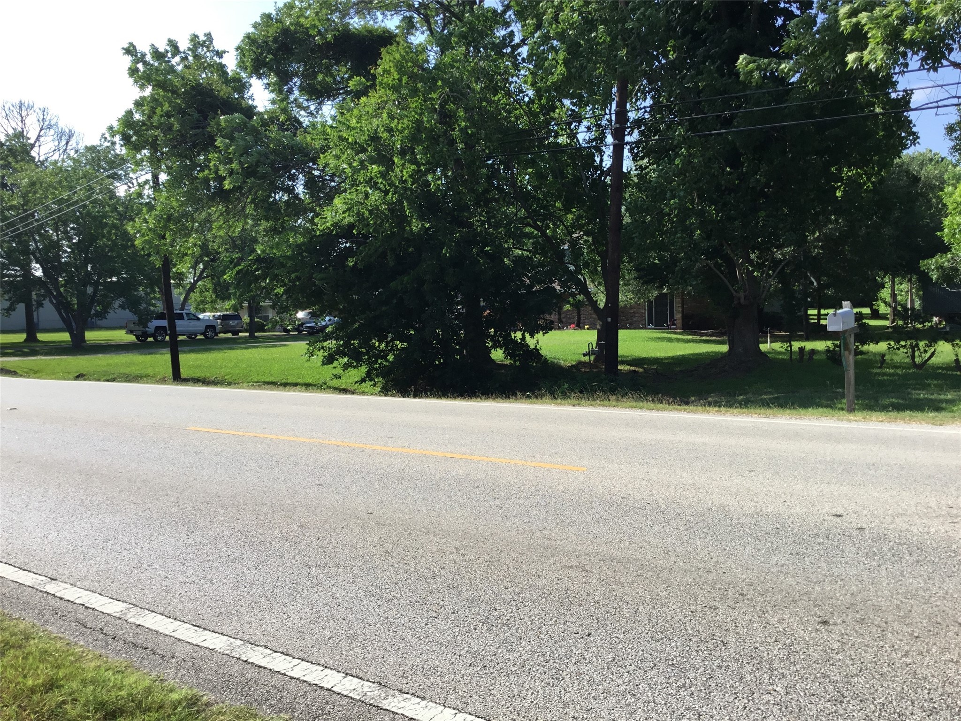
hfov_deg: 58.4
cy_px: 360
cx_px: 480
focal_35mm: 31
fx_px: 861
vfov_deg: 45.4
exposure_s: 1/646
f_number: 2.4
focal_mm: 3.3
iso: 25
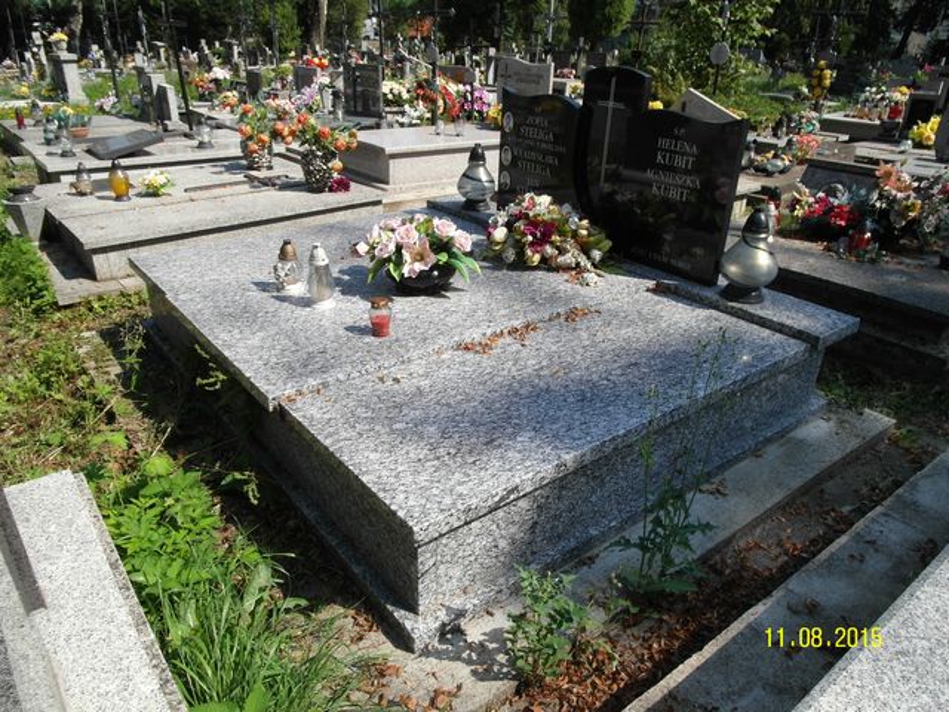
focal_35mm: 24
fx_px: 658
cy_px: 356
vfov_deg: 56.8
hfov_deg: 71.6
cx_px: 474
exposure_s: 1/350
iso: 80
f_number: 4.4
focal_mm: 5.2
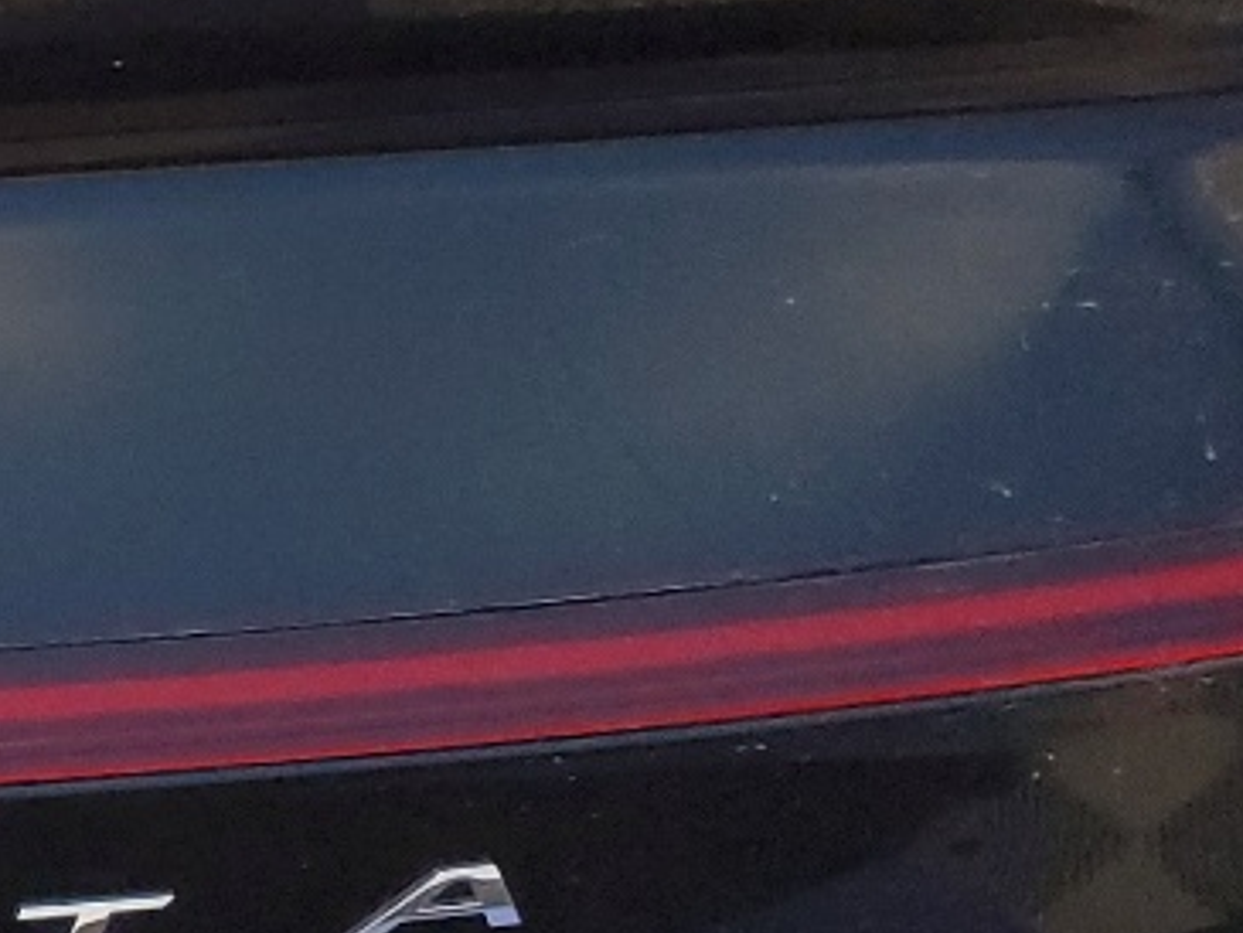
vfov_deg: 13.0
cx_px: -606
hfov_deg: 15.9
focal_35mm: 114
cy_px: 415
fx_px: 4095
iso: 367
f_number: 1.5
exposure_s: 1/60.2
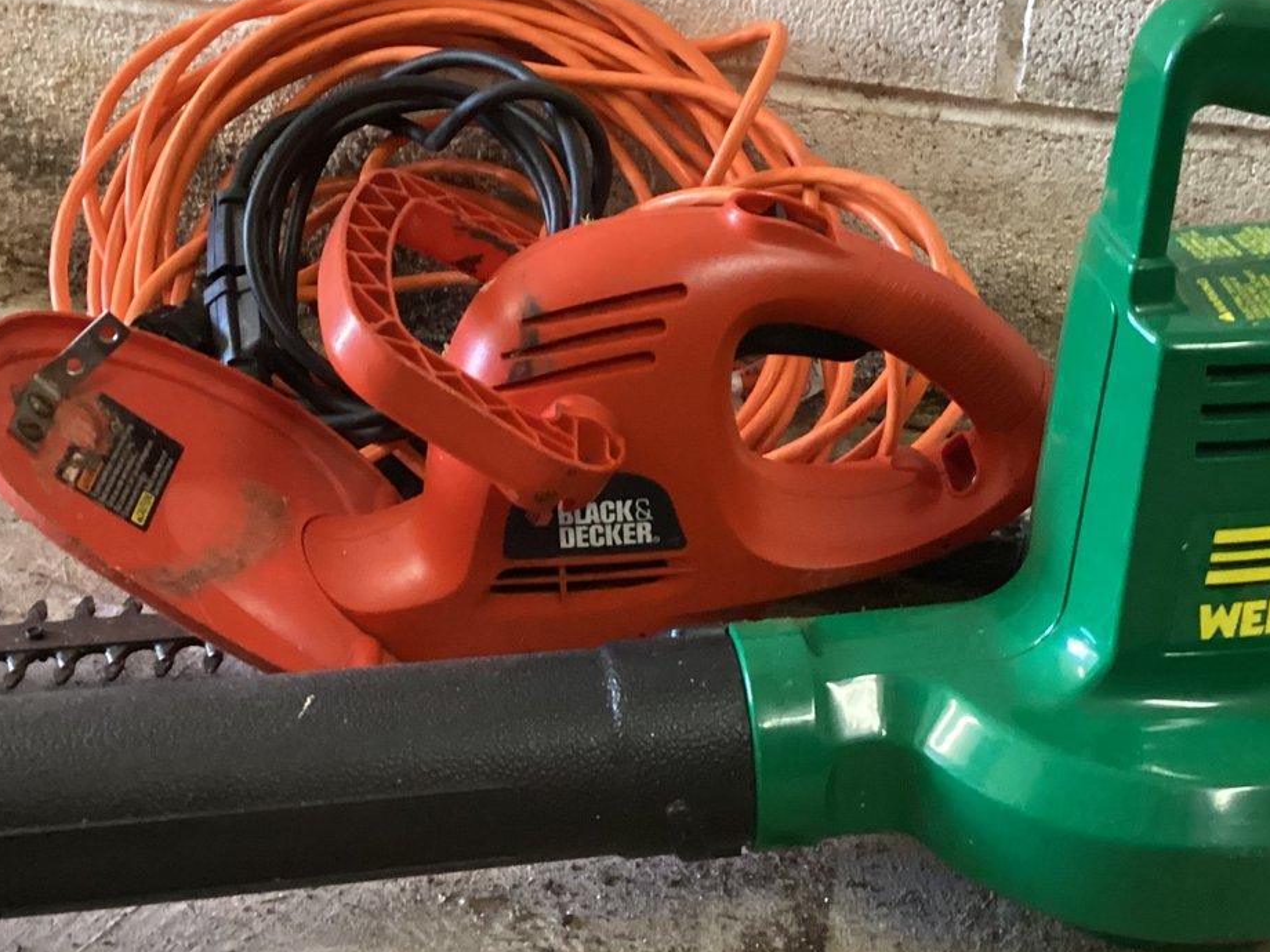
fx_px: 1871
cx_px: 772
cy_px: 591
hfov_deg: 37.3
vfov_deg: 28.5
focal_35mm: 51
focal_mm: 3.3
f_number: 2.4
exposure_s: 1/30
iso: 640
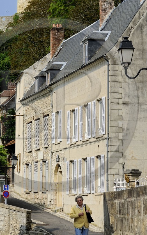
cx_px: 51
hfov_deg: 9.6
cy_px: 105
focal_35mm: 136
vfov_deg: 15.4
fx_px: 872
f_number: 14
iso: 200
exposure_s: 1/200
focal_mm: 70
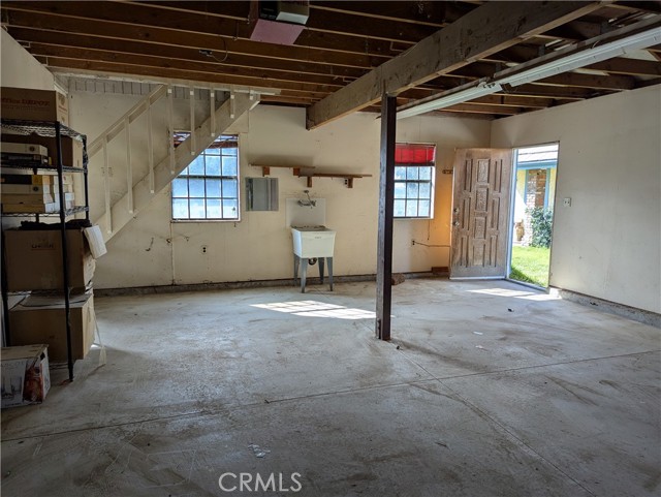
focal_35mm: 24
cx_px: 330
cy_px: 248
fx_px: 459
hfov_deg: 71.6
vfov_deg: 56.9
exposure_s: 1/264
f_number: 1.85
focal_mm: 6.81
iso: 36
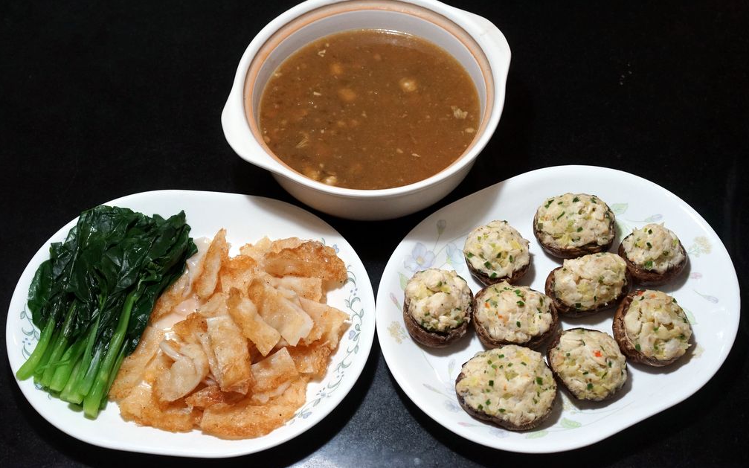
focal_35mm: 57
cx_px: 373
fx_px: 1163
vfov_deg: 22.7
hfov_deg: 35.7
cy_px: 218
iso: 2500
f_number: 5
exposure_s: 1/60
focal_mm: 55
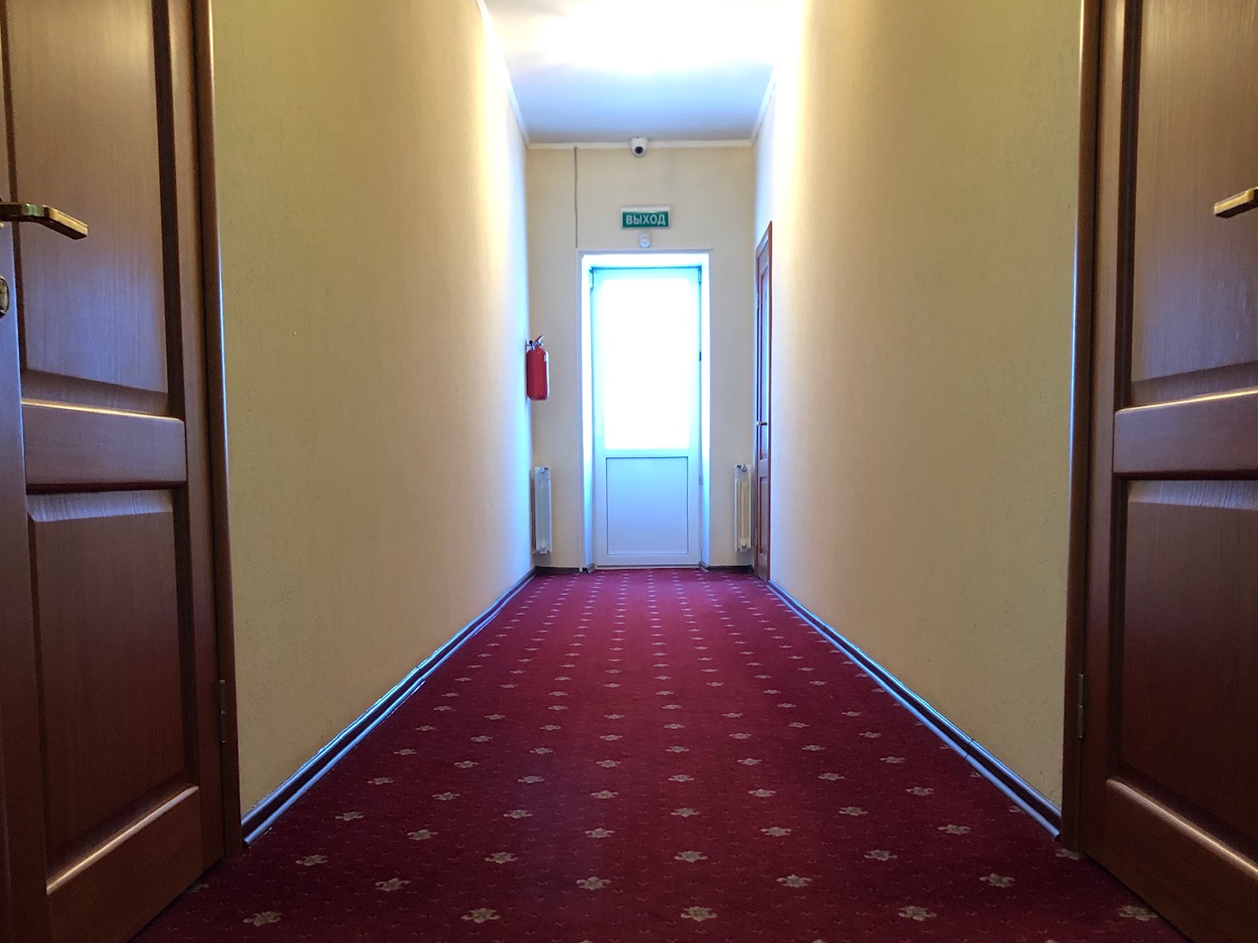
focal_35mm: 38
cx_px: 624
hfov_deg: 49.0
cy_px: 619
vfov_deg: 37.4
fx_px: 1381
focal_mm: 3.99
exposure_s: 1/17
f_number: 1.8
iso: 100
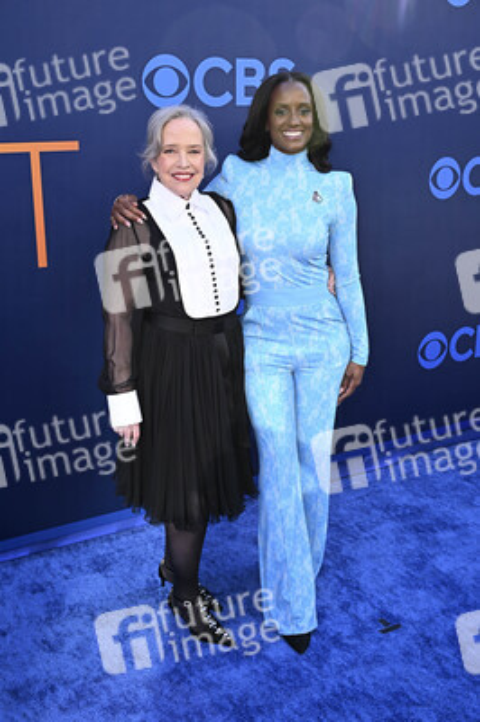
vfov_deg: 49.6
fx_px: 781
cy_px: 361
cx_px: 240
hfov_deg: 34.2
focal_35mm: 39
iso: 320
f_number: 5.6
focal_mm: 39
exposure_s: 1/200
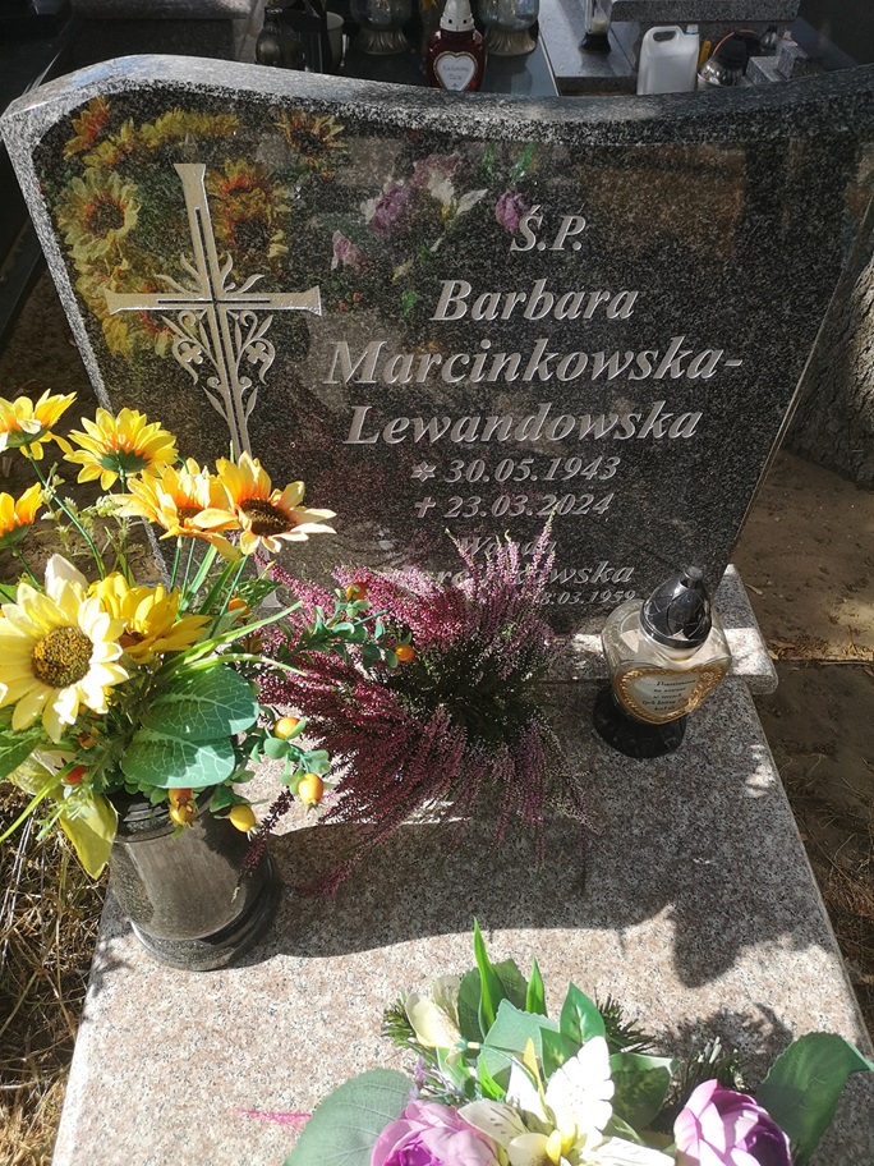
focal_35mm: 27
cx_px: 437
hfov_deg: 51.4
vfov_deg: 65.3
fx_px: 909
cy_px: 583
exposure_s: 1/997
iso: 50
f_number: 1.8
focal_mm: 5.58
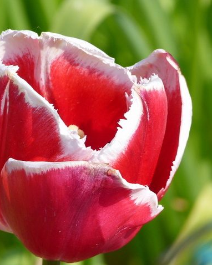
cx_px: 56
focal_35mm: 928
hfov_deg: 1.7
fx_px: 7283
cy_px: 132
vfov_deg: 2.1
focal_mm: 108
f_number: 5.6
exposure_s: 1/320
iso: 80
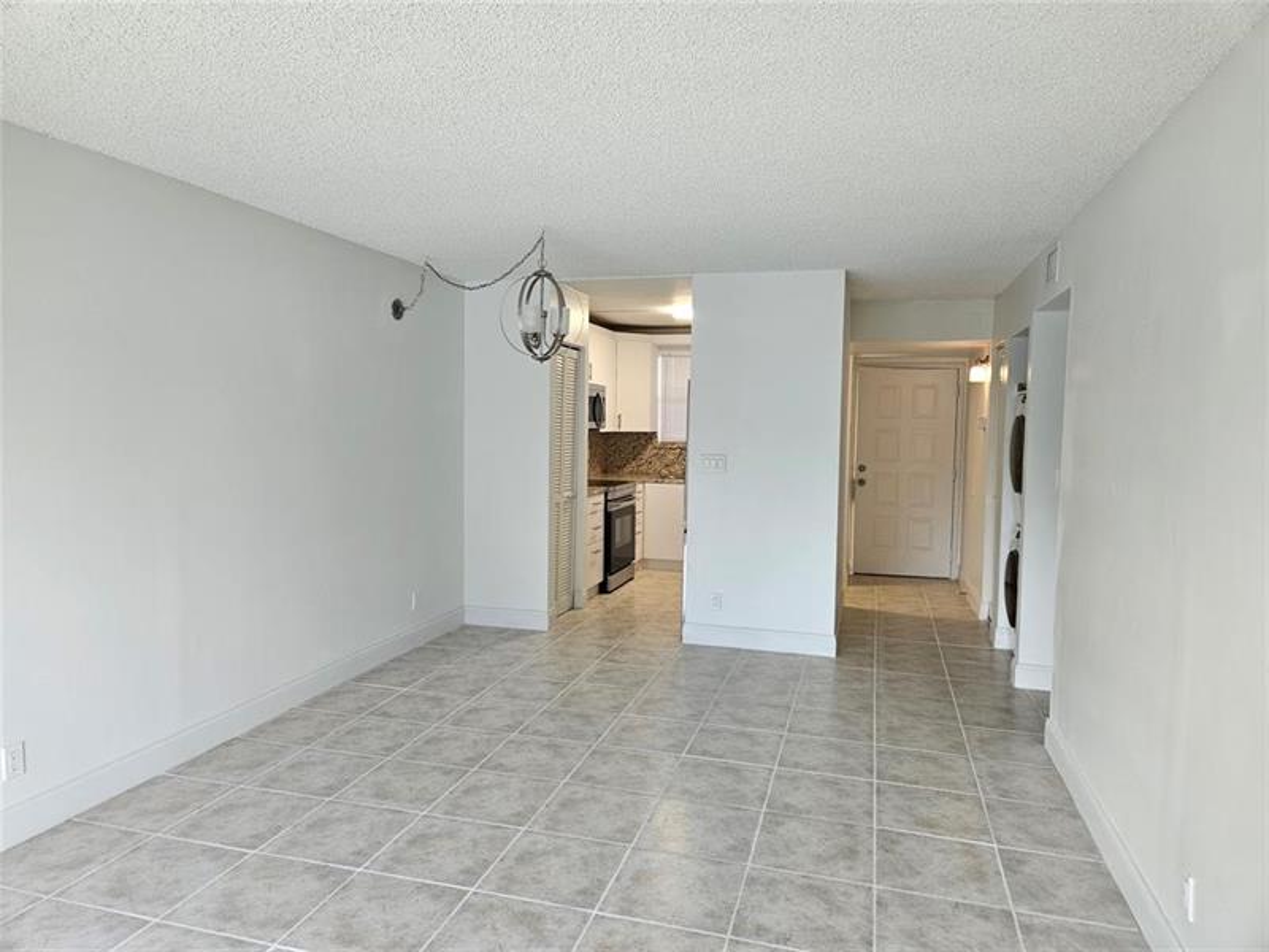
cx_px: 634
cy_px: 476
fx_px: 843
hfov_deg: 73.9
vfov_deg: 58.9
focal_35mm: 23
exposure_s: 1/120
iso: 160
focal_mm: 5.4
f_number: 1.8
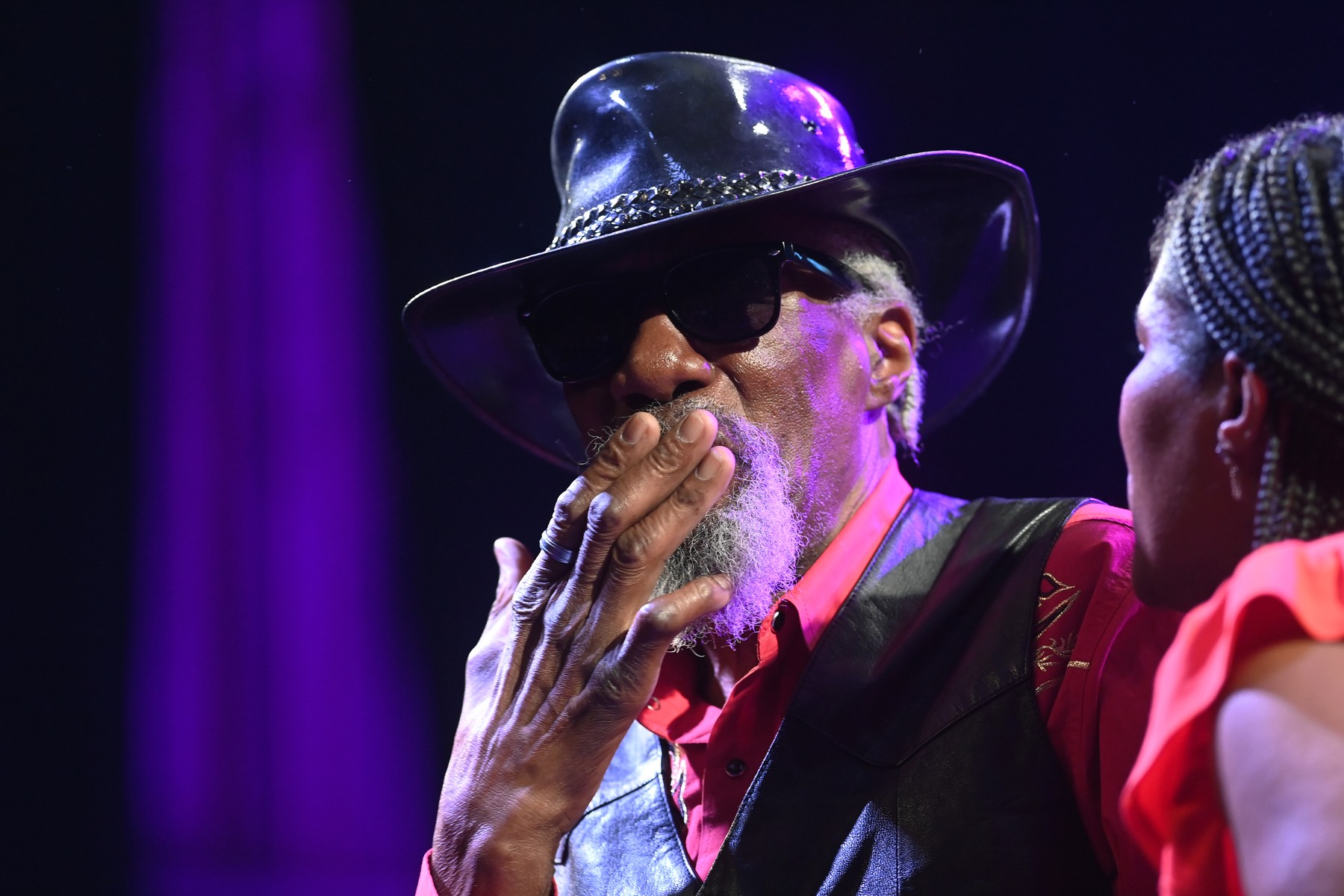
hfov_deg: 6.9
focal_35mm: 300
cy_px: 448
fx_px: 11199
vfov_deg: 4.6
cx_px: 672
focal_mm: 300
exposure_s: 1/200
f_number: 4.5
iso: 4000
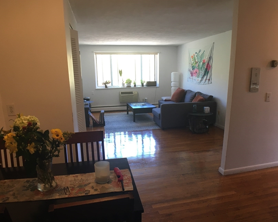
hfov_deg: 50.2
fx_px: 296
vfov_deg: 41.1
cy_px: 127
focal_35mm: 36
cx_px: 151
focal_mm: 4.15
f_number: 2.2
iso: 64
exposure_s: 1/30
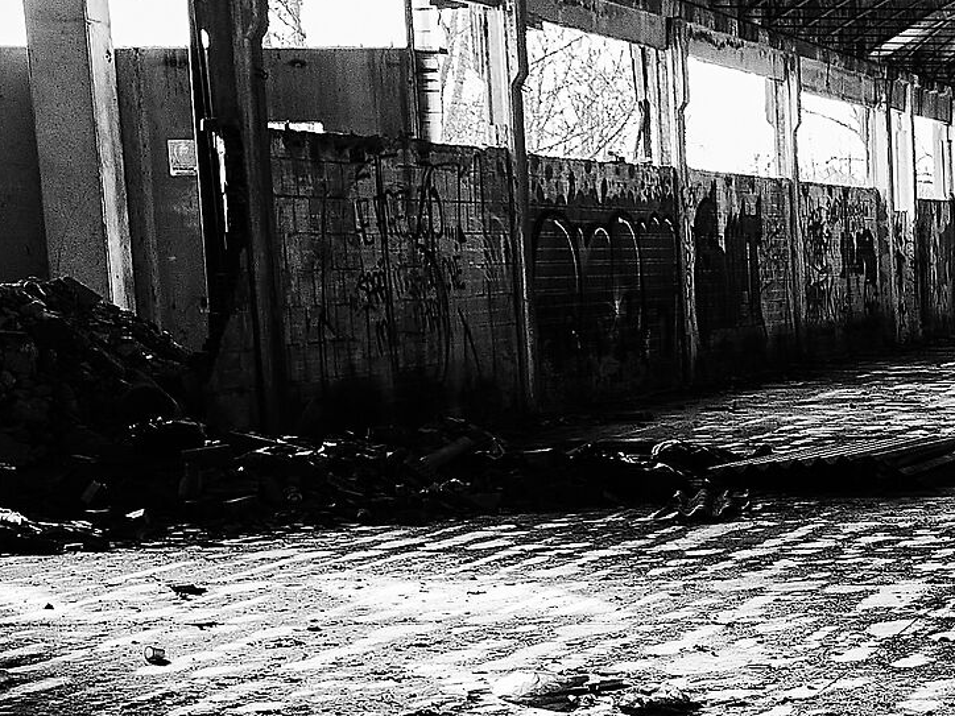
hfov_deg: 19.3
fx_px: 2373
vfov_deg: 16.9
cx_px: 1516
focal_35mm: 86
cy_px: 634
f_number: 5.6
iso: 800
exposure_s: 1/125
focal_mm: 18
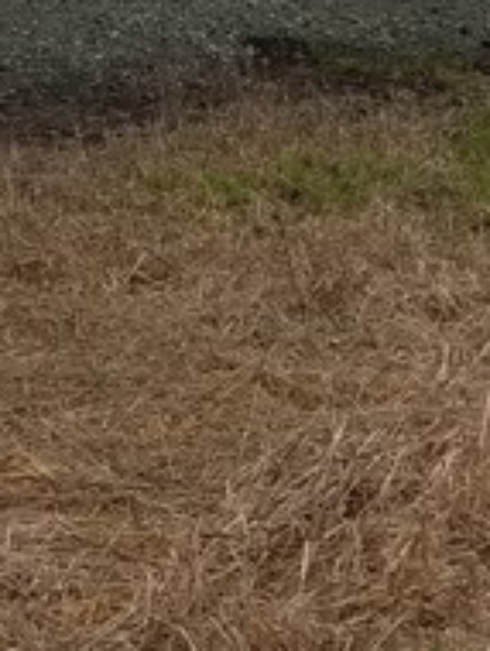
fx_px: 2636
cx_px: -185
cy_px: -182
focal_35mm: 140
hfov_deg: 10.3
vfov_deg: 13.6
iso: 50
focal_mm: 4.25
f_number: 1.7
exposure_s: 1/2488
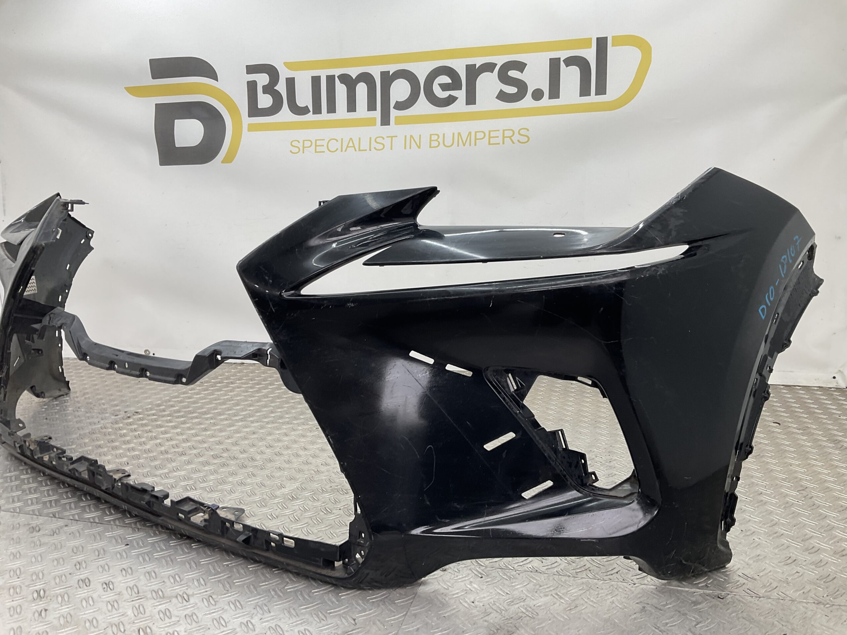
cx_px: 424
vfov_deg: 48.2
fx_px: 710
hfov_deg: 61.7
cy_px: 318
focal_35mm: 29
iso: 25
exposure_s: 1/120
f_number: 1.8
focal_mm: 3
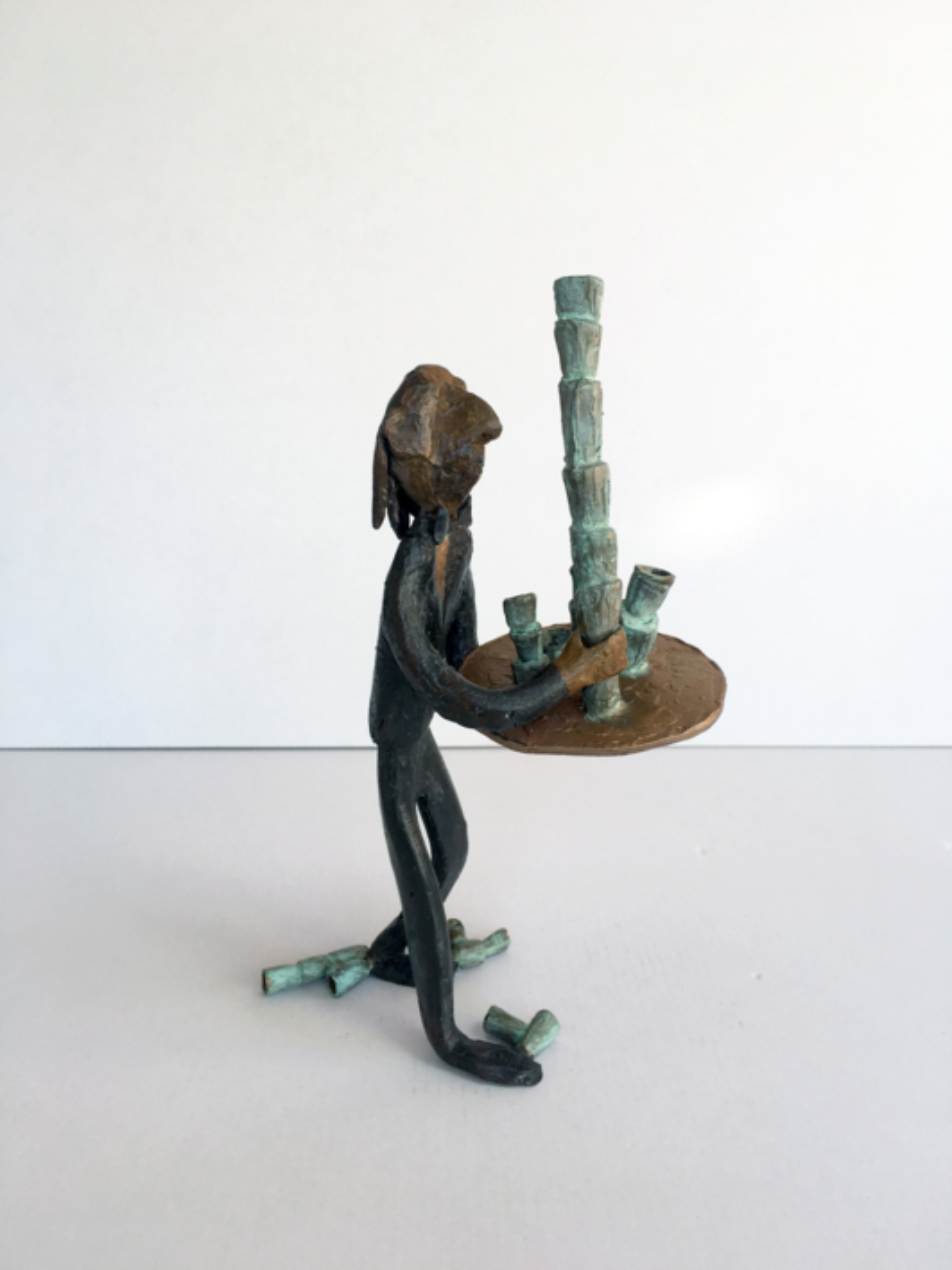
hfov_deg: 48.2
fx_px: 1063
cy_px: 635
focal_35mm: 29
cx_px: 476
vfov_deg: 61.7
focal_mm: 4.15
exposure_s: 1/100
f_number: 2.2
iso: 32
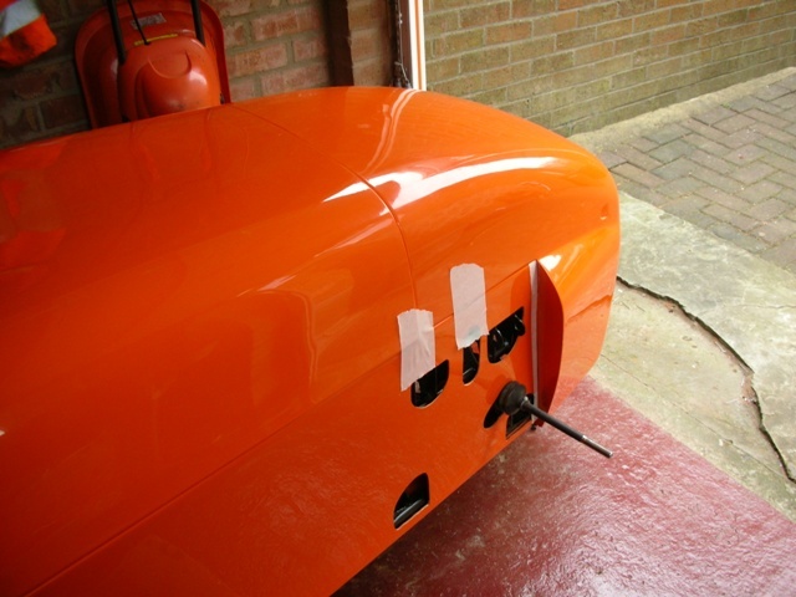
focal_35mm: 35
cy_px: 298
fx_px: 805
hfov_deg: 52.6
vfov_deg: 40.7
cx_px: 398
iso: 50
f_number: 3
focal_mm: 5.8
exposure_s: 1/69.3
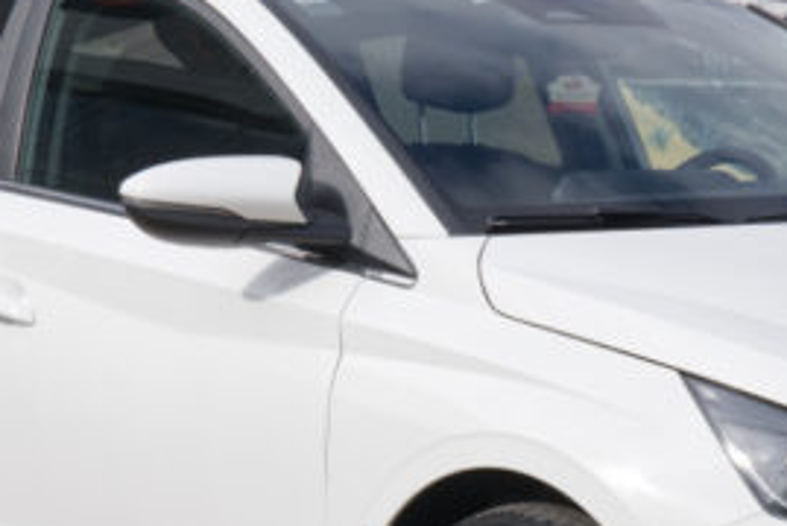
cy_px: 349
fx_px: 2911
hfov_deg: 15.3
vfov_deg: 10.3
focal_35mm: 133
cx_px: 571
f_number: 10
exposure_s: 1/320
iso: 160
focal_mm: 23.5
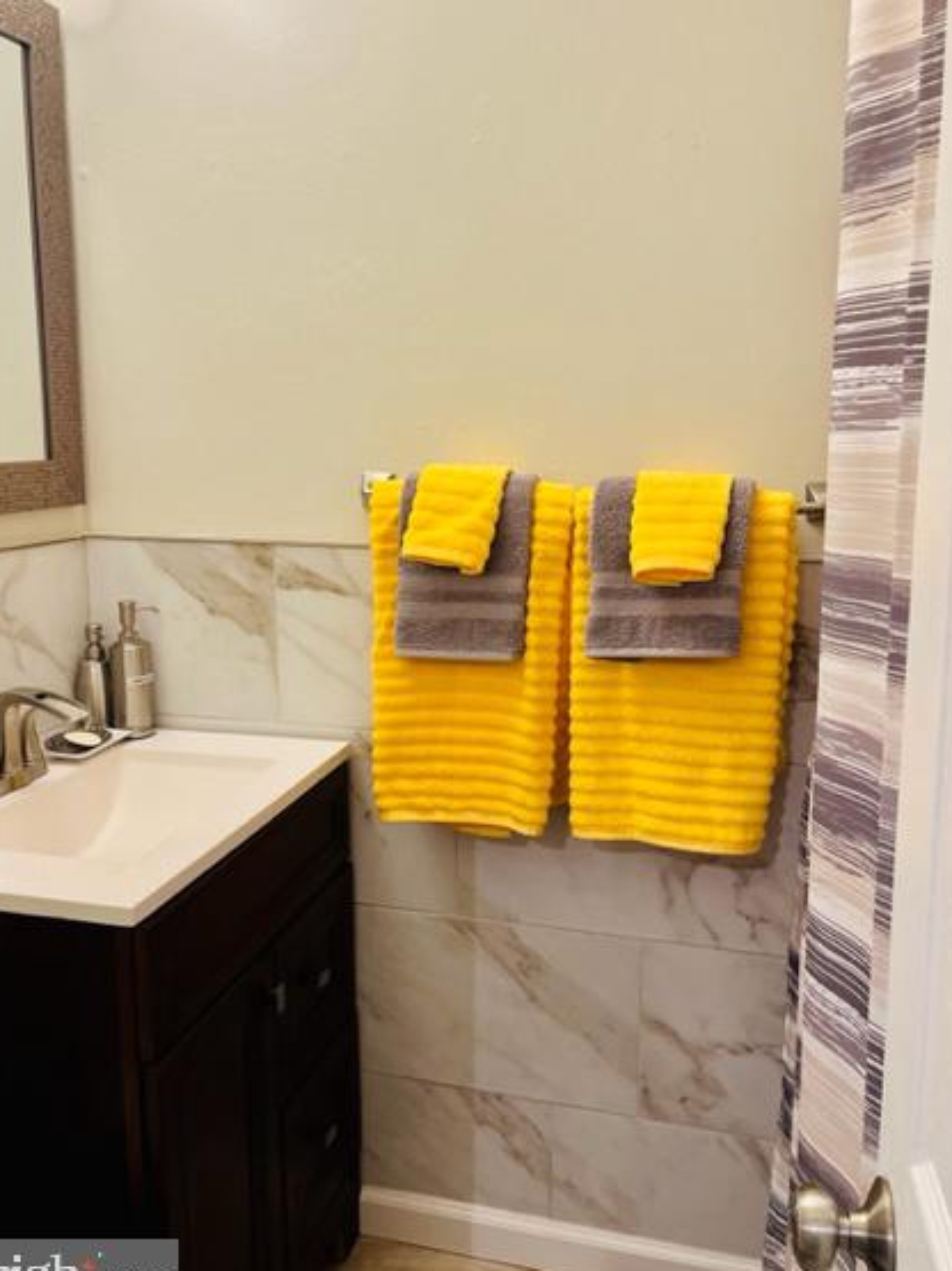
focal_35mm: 30
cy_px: 584
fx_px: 1100
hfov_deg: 46.8
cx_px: 490
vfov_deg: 59.9
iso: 125
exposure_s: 1/120
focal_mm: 5.1
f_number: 1.6
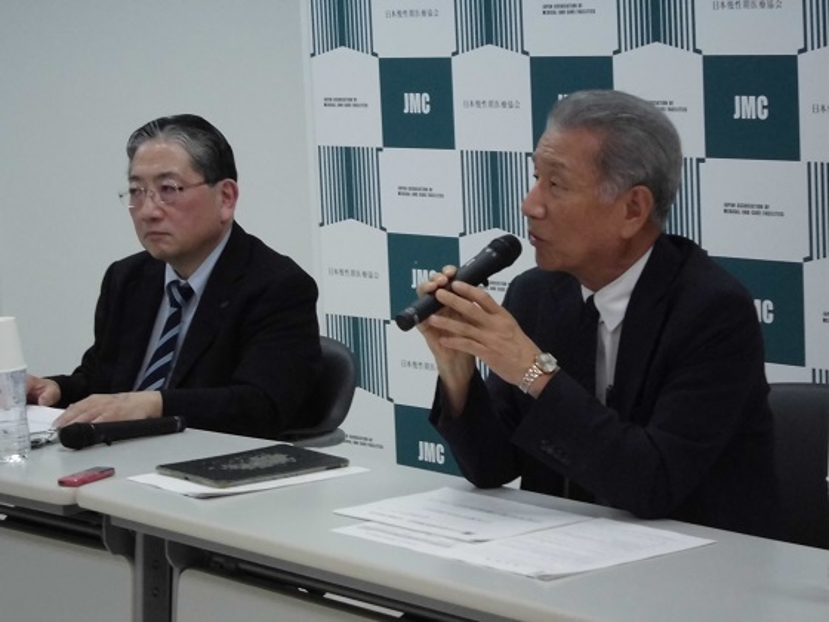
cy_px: 311
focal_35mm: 107
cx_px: 414
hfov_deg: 18.4
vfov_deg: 13.8
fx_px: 2562
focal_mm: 19.2
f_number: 5.1
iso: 400
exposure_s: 1/60
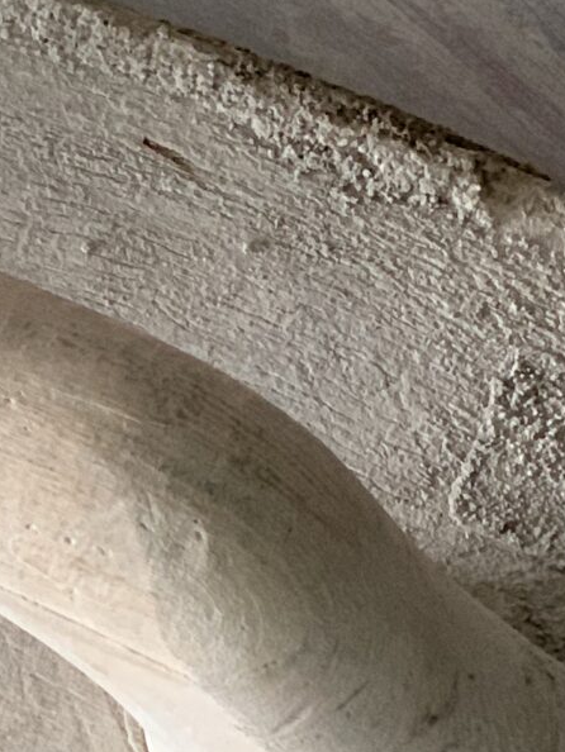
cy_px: -390
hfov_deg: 6.5
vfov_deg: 8.6
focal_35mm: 224
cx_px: -455
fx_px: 4871
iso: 160
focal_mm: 6
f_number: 2.4
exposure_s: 1/60
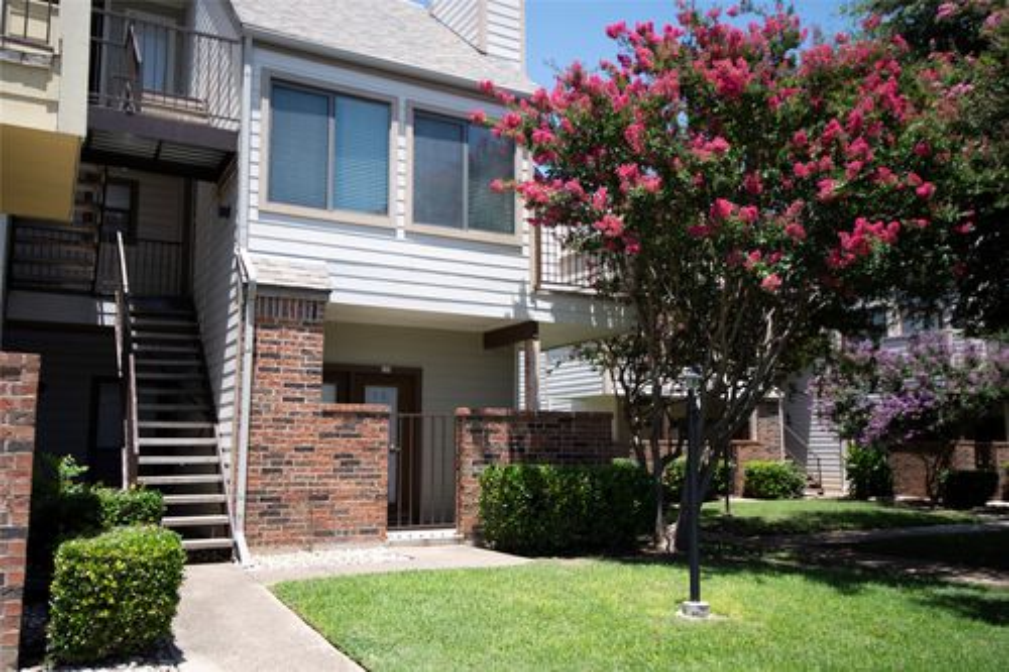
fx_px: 841
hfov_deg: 61.9
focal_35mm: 30
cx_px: 504
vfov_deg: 43.6
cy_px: 336
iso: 100
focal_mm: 20
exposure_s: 1/400
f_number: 4.5
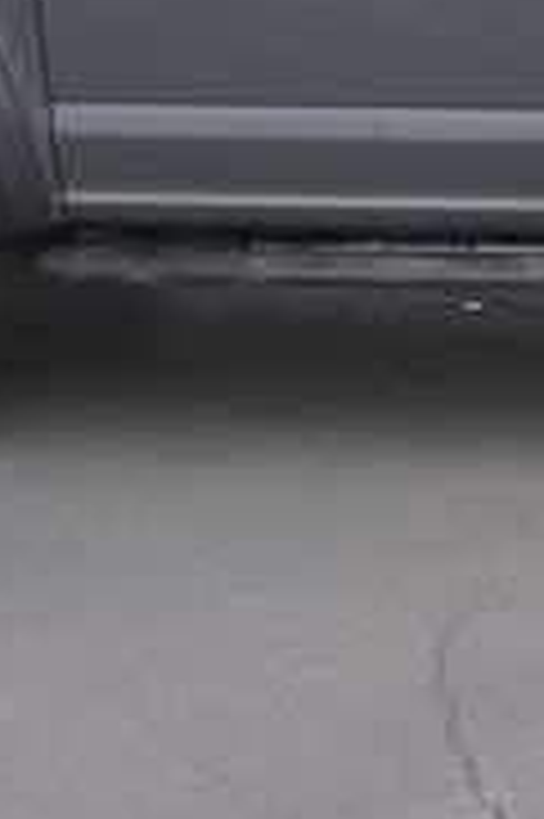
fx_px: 2038
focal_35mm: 90
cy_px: 63
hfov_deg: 14.6
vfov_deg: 22.1
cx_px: 697
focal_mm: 17
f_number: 4.5
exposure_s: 1/100
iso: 100
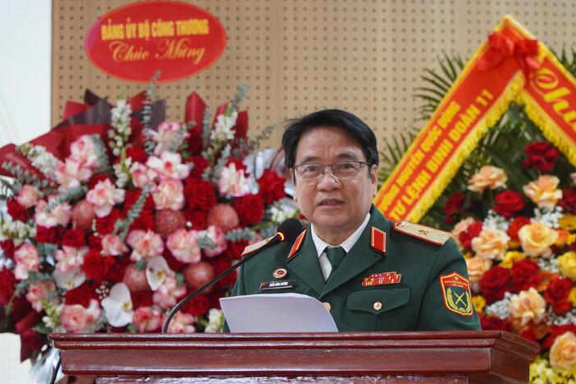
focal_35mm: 169
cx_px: 315
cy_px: 212
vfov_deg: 8.1
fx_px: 2697
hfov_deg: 12.2
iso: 1600
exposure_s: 1/160
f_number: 4
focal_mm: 99
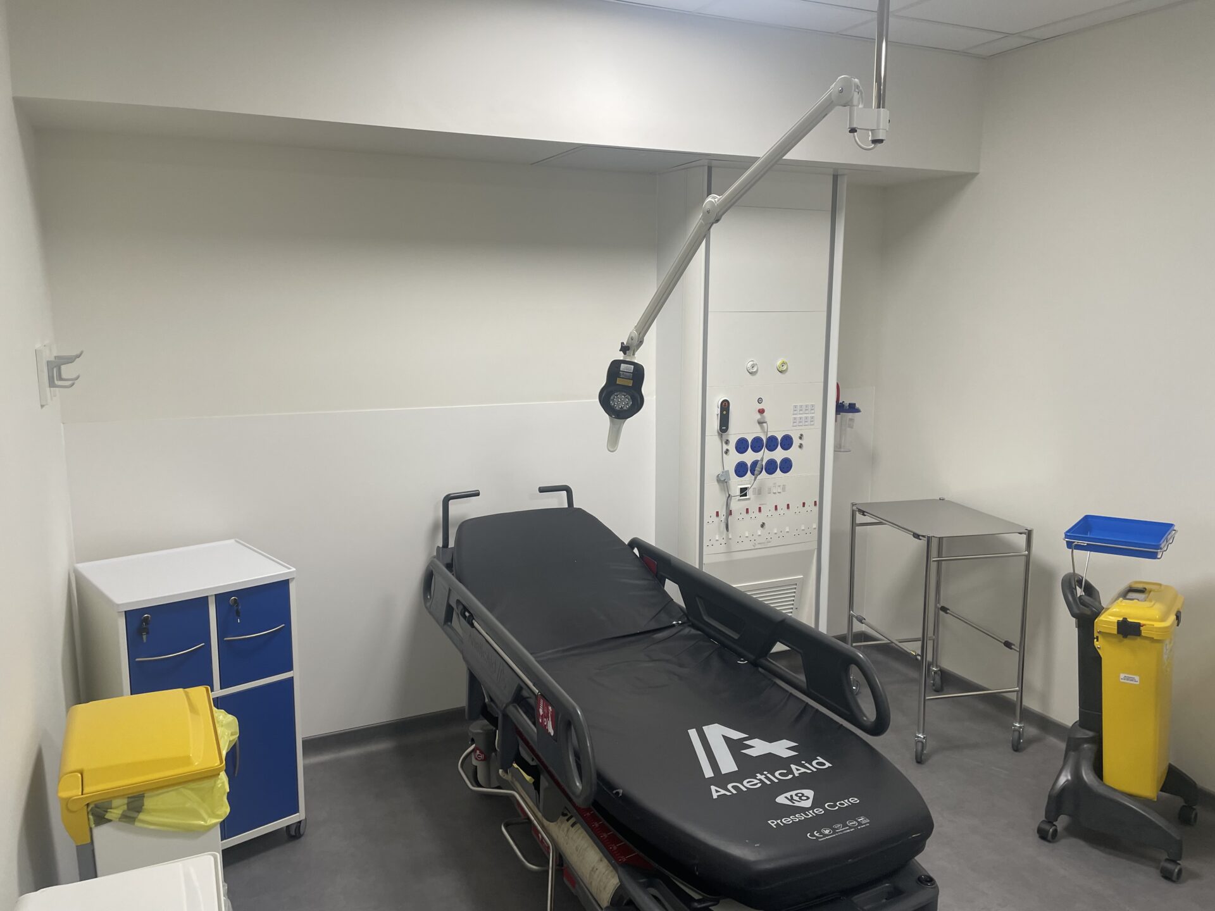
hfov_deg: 67.3
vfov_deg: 53.1
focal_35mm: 26
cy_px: 456
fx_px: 913
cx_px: 608
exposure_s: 1/100
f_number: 1.6
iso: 50
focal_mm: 4.2
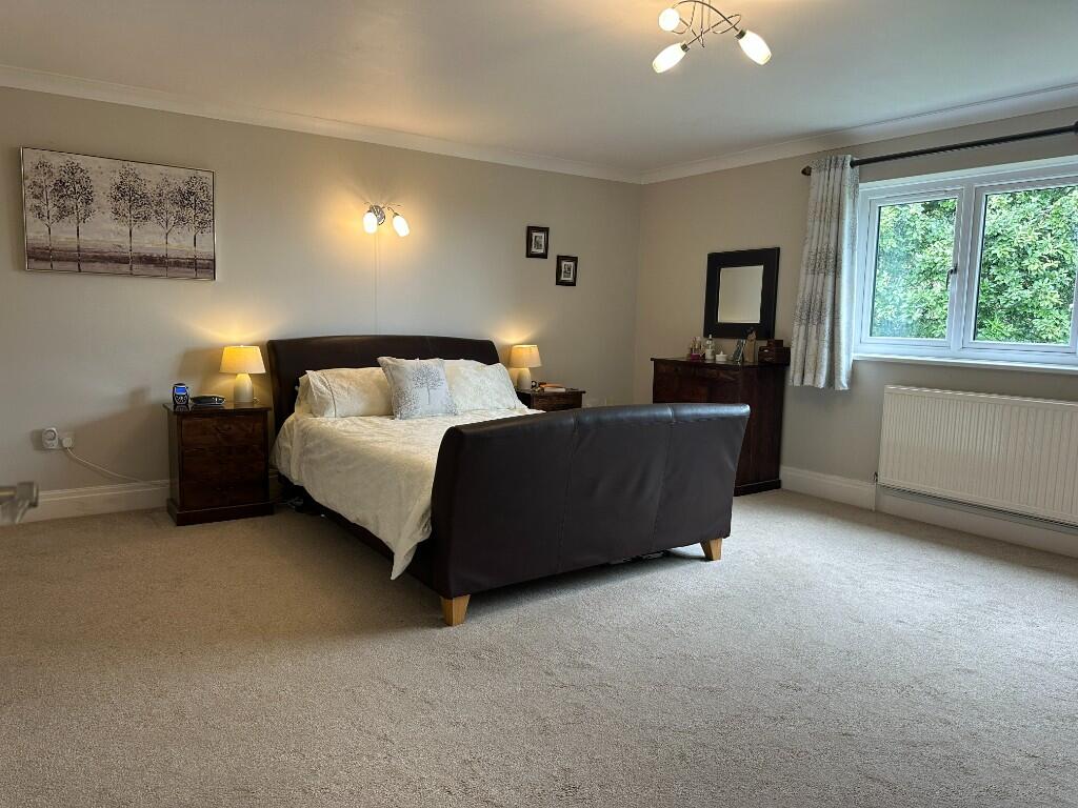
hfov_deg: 71.6
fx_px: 747
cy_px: 404
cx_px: 539
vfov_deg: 56.8
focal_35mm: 24
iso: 160
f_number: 1.78
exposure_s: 1/100
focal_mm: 6.86
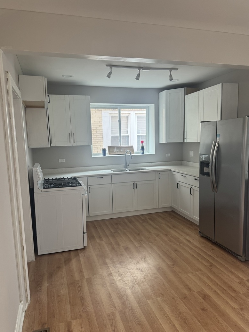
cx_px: 127
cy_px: 172
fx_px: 240
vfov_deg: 69.4
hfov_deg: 54.9
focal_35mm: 25
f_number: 1.78
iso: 125
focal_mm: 6.86
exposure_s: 1/120
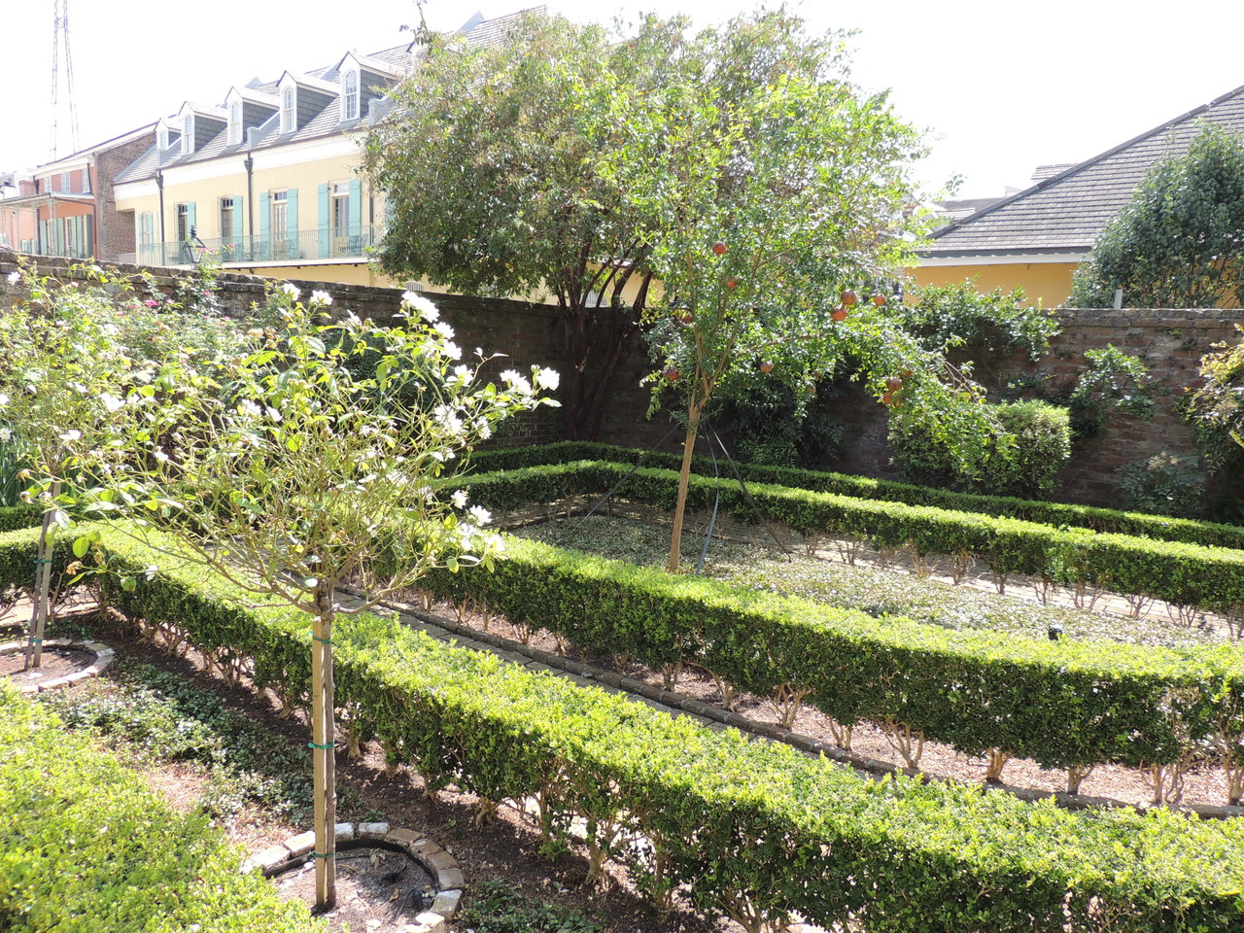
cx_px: 622
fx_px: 862
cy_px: 466
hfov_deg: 71.6
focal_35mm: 24
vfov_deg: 56.8
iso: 100
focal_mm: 4.3
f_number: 3
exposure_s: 1/320
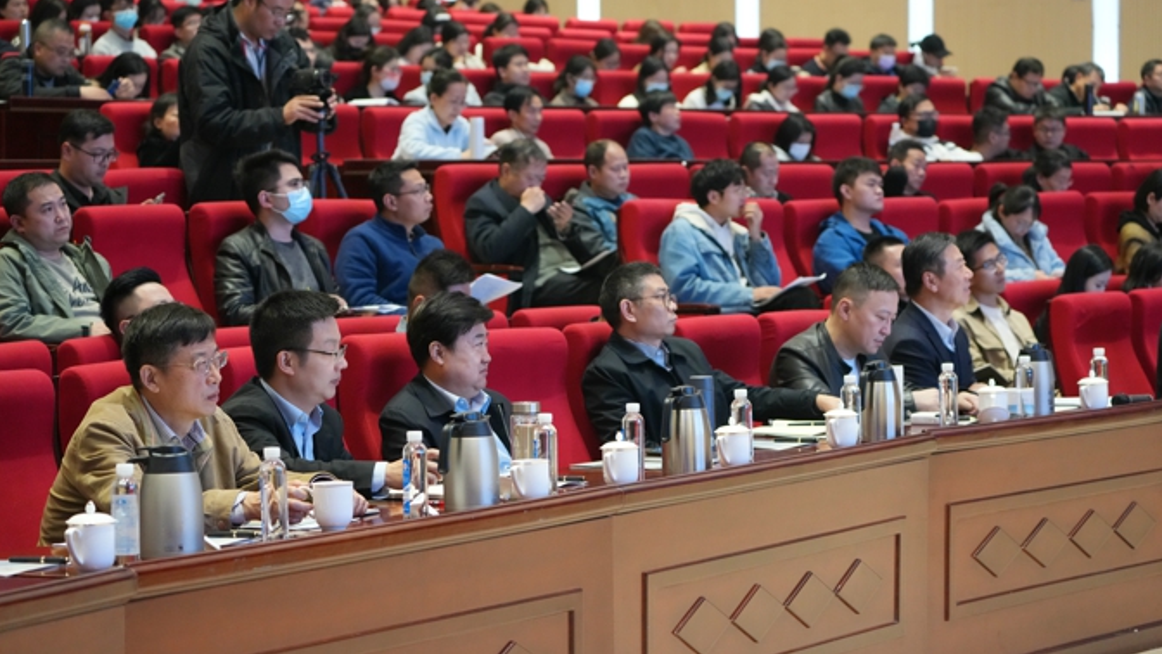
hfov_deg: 20.2
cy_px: 371
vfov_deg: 11.4
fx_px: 3266
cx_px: 576
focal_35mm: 106
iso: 3200
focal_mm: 100
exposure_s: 1/200
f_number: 4.5
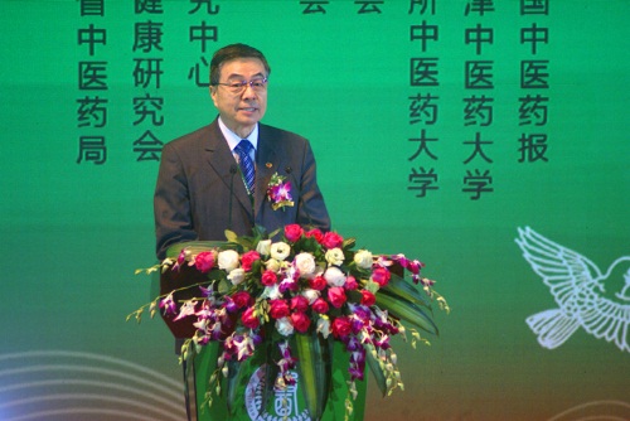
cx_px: 315
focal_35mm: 450
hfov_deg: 4.6
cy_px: 210
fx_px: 7879
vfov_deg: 3.1
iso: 800
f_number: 5.6
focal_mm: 300
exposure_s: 1/60
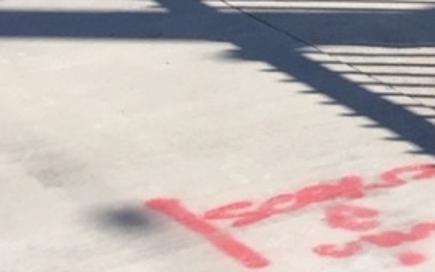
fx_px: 2016
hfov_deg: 10.8
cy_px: -256
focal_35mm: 170
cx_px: 970
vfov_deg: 7.4
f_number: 2.2
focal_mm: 4.15
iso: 32
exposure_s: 1/1980
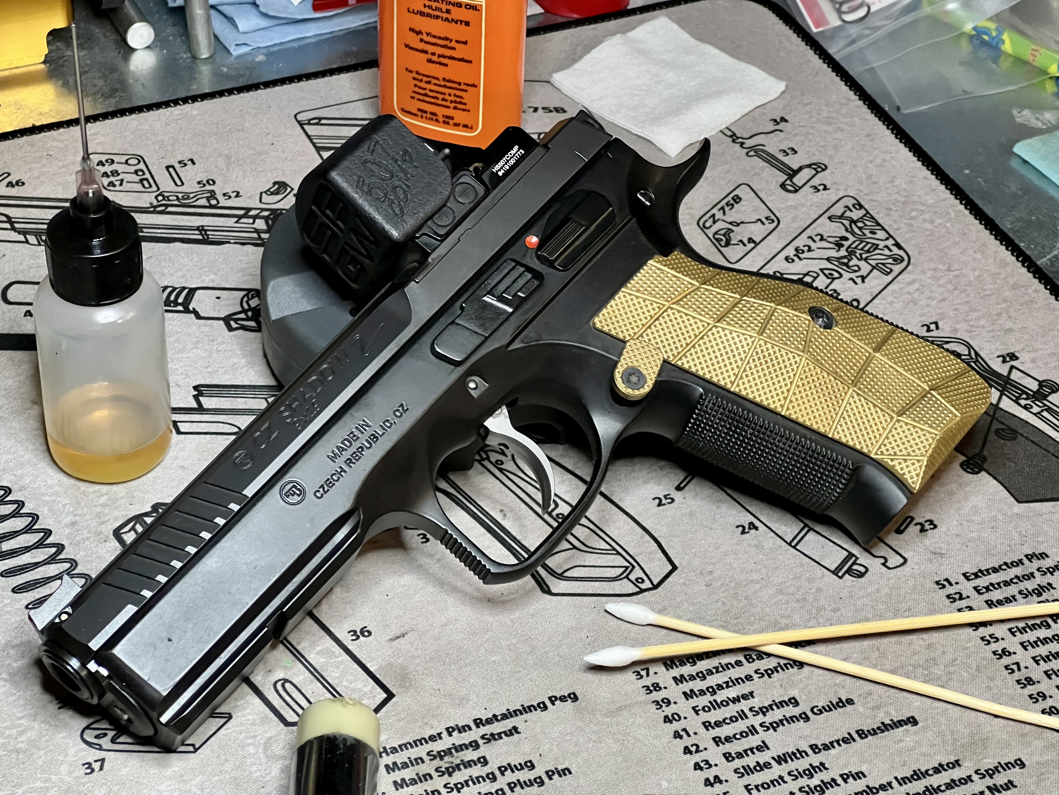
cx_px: 530
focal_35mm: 77
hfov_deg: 25.3
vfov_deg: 19.1
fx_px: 2356
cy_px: 398
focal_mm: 9
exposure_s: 1/60
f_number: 2.8
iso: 640
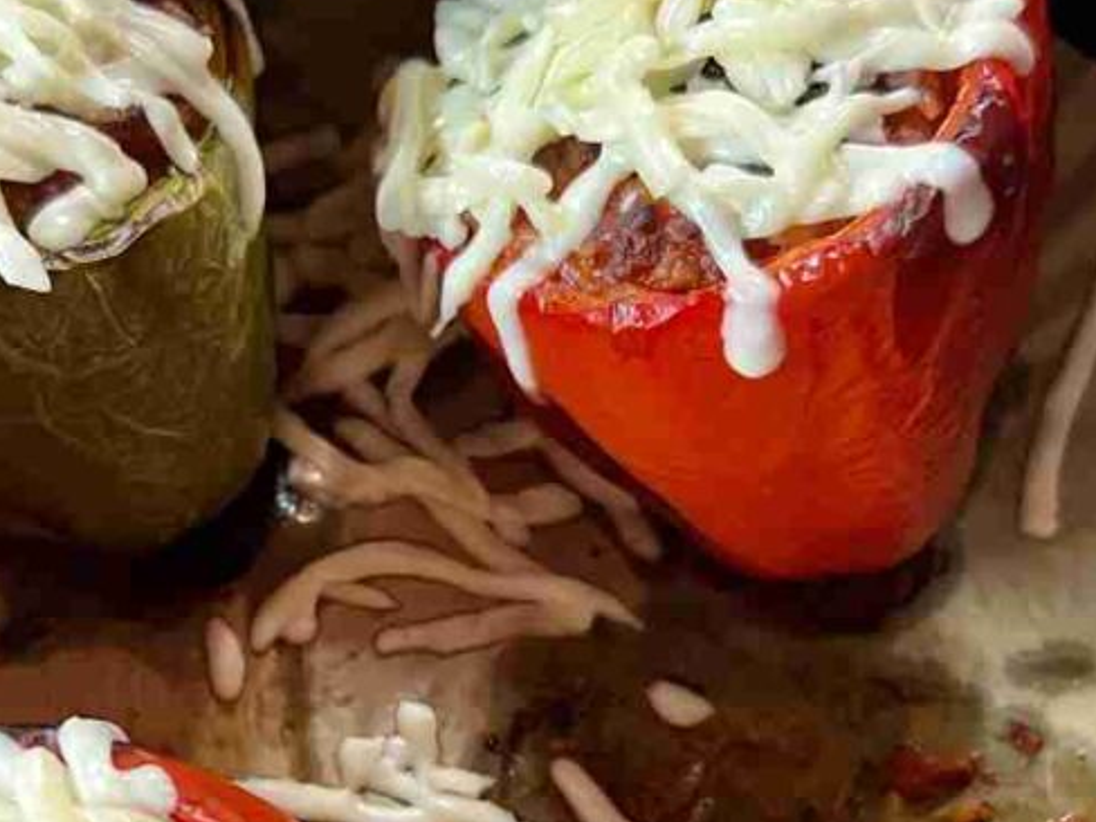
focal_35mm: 64
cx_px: 400
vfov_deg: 22.4
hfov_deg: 30.1
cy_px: 730
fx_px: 2026
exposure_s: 1/50
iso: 320
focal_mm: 5.7
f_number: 1.5
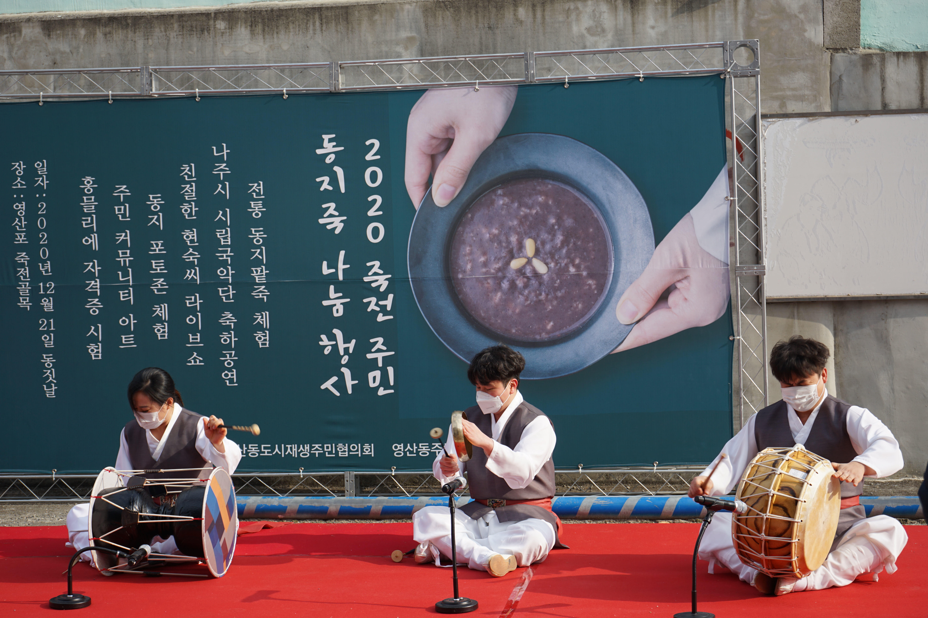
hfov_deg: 28.8
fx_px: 1804
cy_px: 309
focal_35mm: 70
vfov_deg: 19.5
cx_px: 464
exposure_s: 1/250
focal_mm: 70
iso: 100
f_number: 7.1
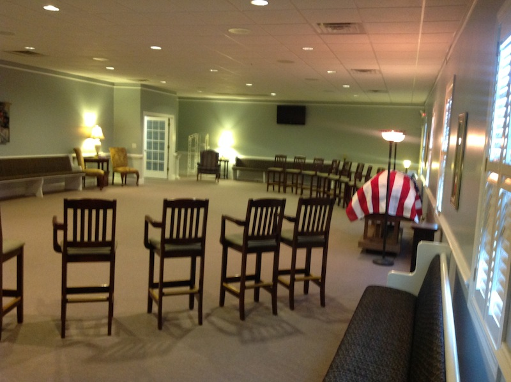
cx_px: 256
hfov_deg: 52.7
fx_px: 516
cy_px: 191
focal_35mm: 35
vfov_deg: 40.6
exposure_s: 1/15
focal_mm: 4.28
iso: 320
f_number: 2.4
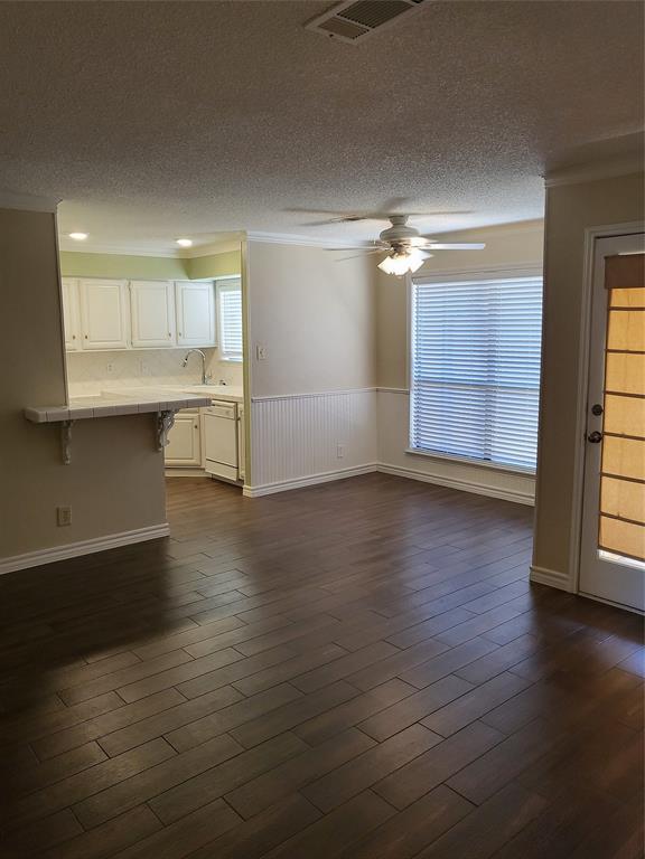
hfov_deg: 53.1
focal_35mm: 26
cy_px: 430
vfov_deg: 67.3
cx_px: 322
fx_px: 646
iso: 320
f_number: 1.8
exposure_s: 1/120
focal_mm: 4.25
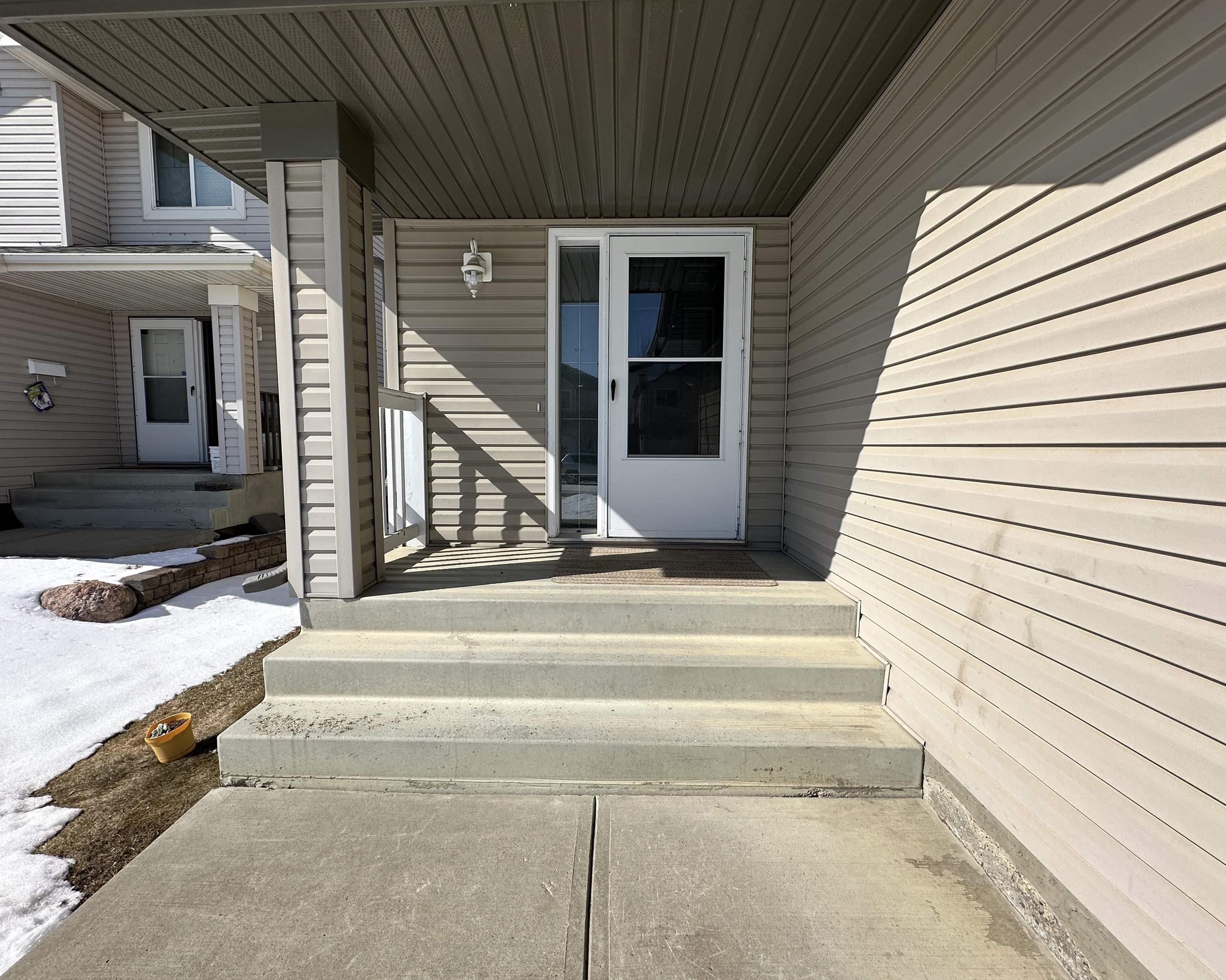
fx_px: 544
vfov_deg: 84.0
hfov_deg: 96.8
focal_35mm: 15
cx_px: 605
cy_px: 485
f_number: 2.2
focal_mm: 2.22
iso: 50
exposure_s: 1/2681
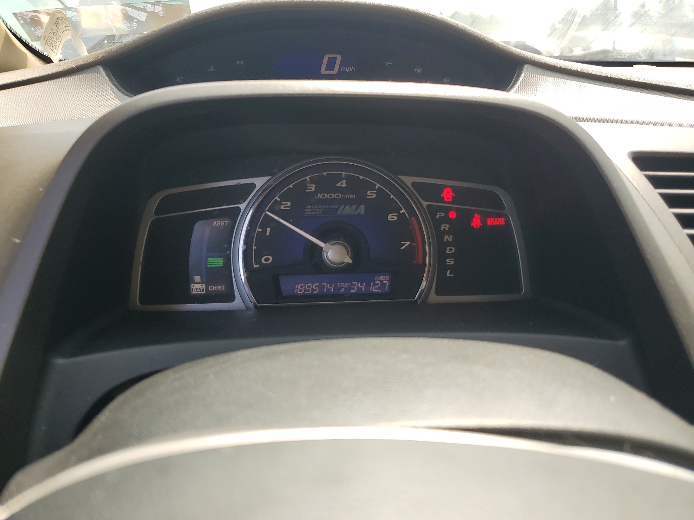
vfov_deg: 53.1
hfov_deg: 67.3
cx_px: 347
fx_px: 521
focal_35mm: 26
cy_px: 260
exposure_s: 1/294
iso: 50
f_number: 1.5
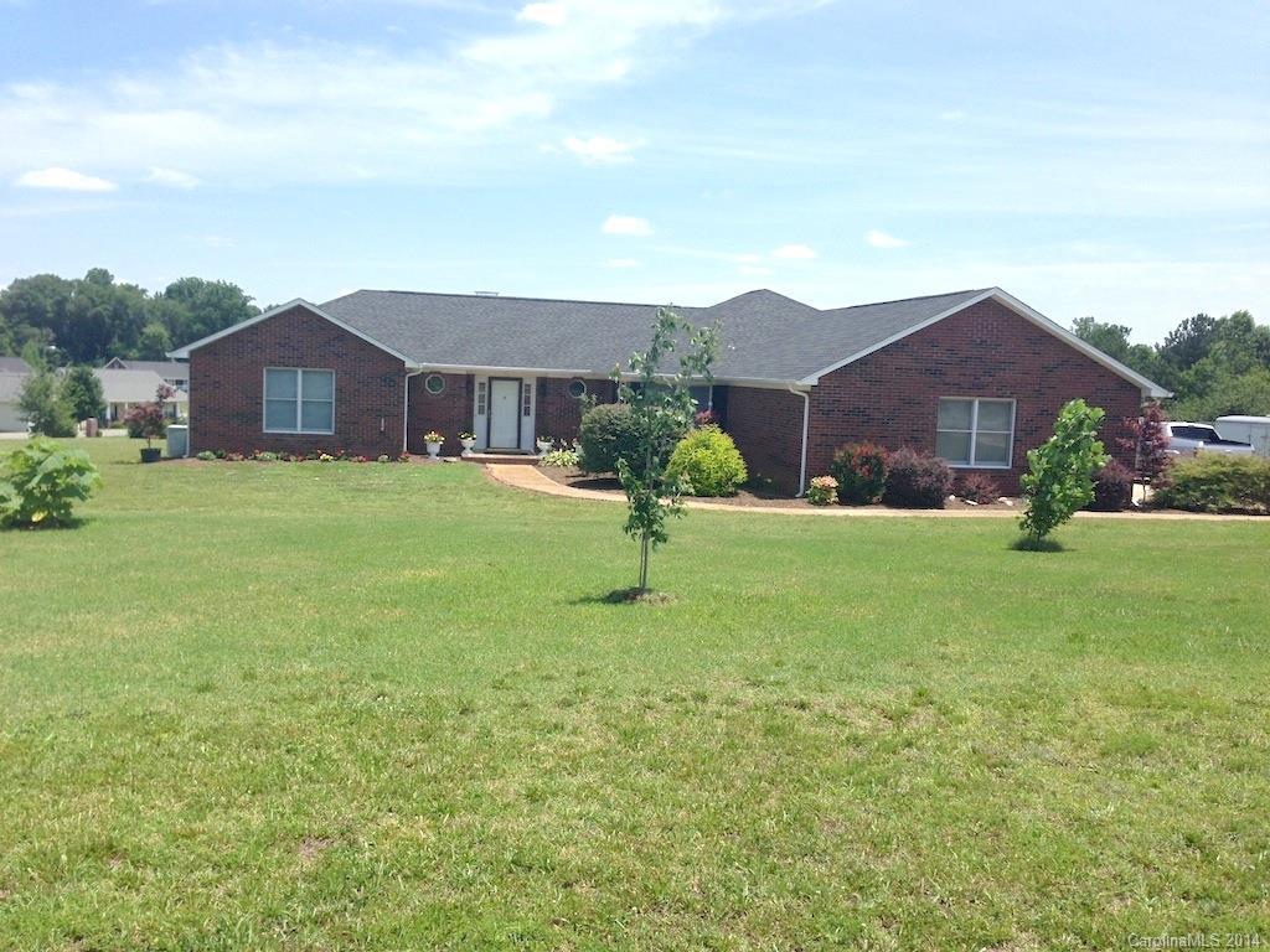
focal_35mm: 33
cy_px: 476
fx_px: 1211
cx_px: 635
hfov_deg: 55.4
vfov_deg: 42.9
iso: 50
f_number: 2.4
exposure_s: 1/1106
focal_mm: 4.12
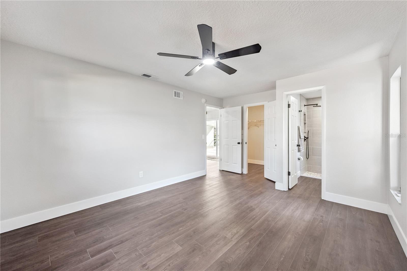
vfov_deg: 81.2
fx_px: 158
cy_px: 136
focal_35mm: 14
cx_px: 204
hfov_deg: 104.3
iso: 200
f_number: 9
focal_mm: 14
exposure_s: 1/25
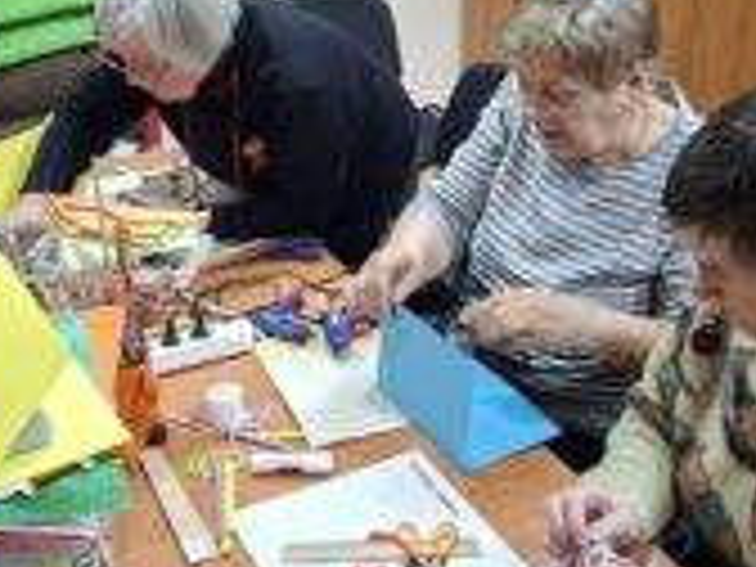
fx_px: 1048
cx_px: 360
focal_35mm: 48
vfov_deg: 29.9
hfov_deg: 39.6
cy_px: 169
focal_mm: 5.54
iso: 250
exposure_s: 1/33
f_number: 1.8
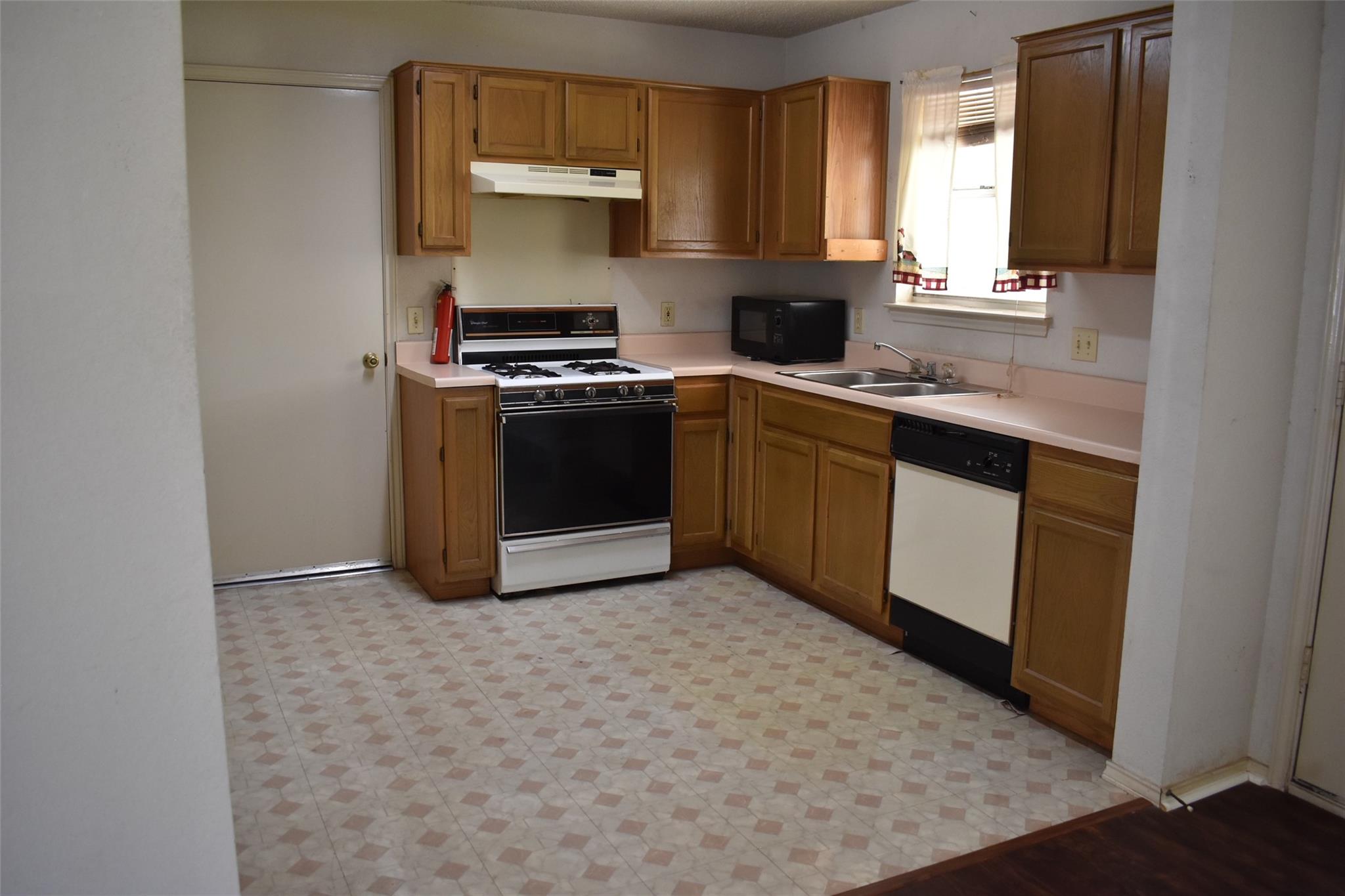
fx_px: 1121
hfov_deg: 61.9
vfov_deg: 43.6
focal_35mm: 30
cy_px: 448
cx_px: 672
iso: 1000
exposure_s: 1/40
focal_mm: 20
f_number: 3.5
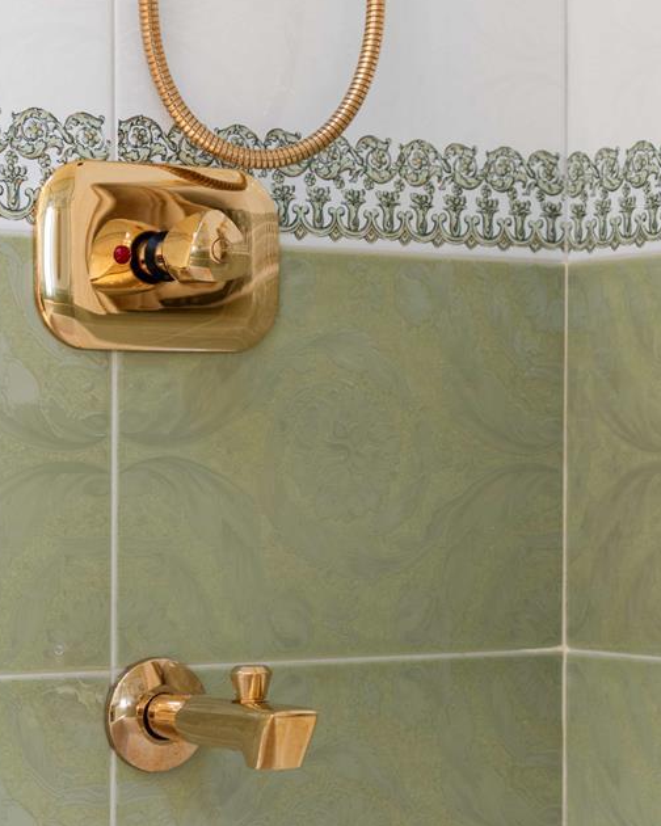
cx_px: 384
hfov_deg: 14.7
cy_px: 427
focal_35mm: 105
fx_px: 2568
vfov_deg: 18.3
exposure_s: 1/6
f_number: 4
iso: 320
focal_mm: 47
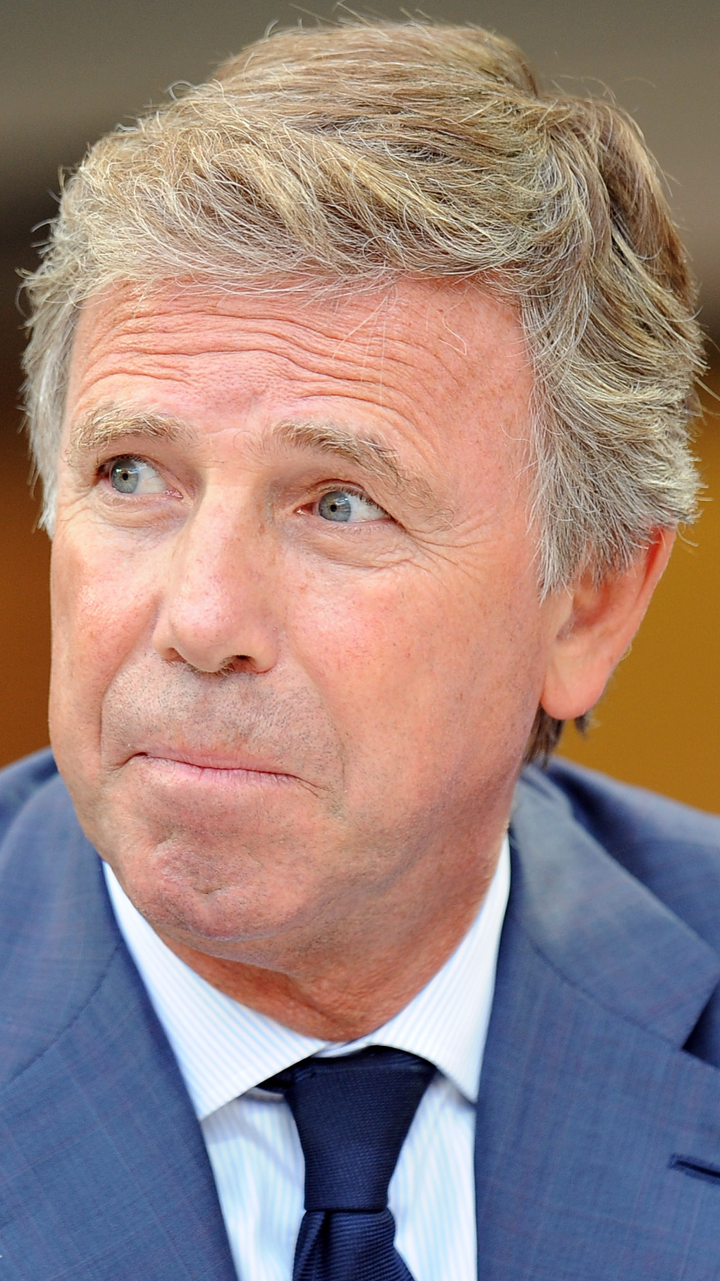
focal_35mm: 630
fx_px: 21385
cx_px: 90
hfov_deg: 1.9
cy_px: 640
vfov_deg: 3.4
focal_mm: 400
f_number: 3.2
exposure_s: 1/320
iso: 800
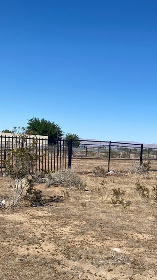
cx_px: 137
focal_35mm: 49
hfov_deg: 23.9
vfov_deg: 41.8
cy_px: 176
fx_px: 363
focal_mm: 4.25
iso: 32
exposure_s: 1/4608
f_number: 1.8
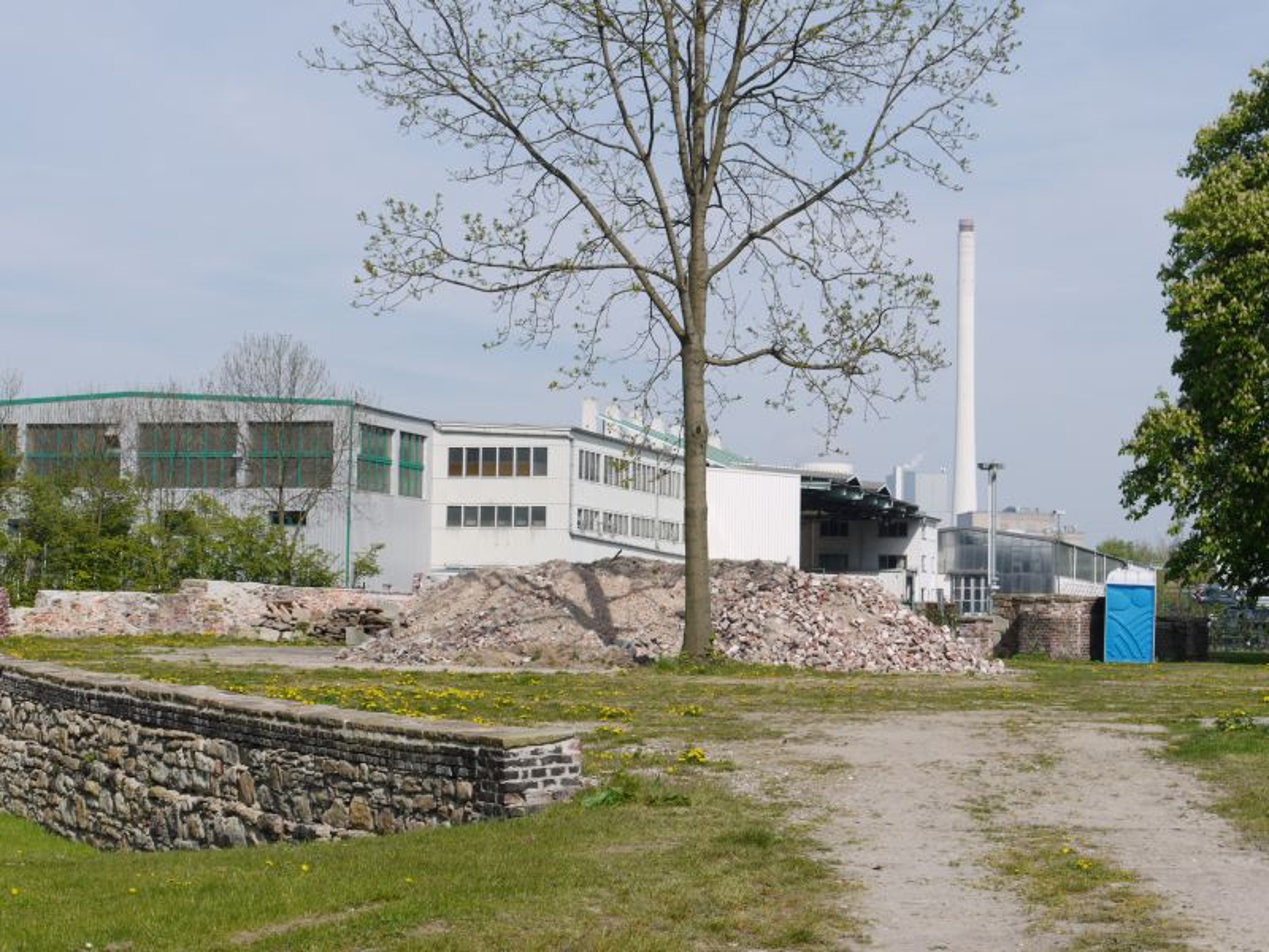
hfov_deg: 31.2
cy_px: 476
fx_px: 2273
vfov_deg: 23.7
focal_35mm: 62
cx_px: 634
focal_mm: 31
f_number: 8
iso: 100
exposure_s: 1/400
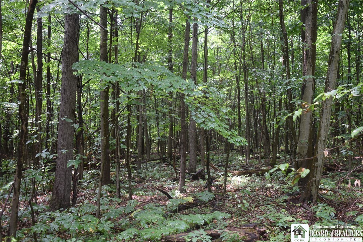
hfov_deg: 43.6
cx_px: 182
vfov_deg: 29.9
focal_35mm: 45
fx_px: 454
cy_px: 121
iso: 560
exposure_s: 1/60
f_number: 4.2
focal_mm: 30
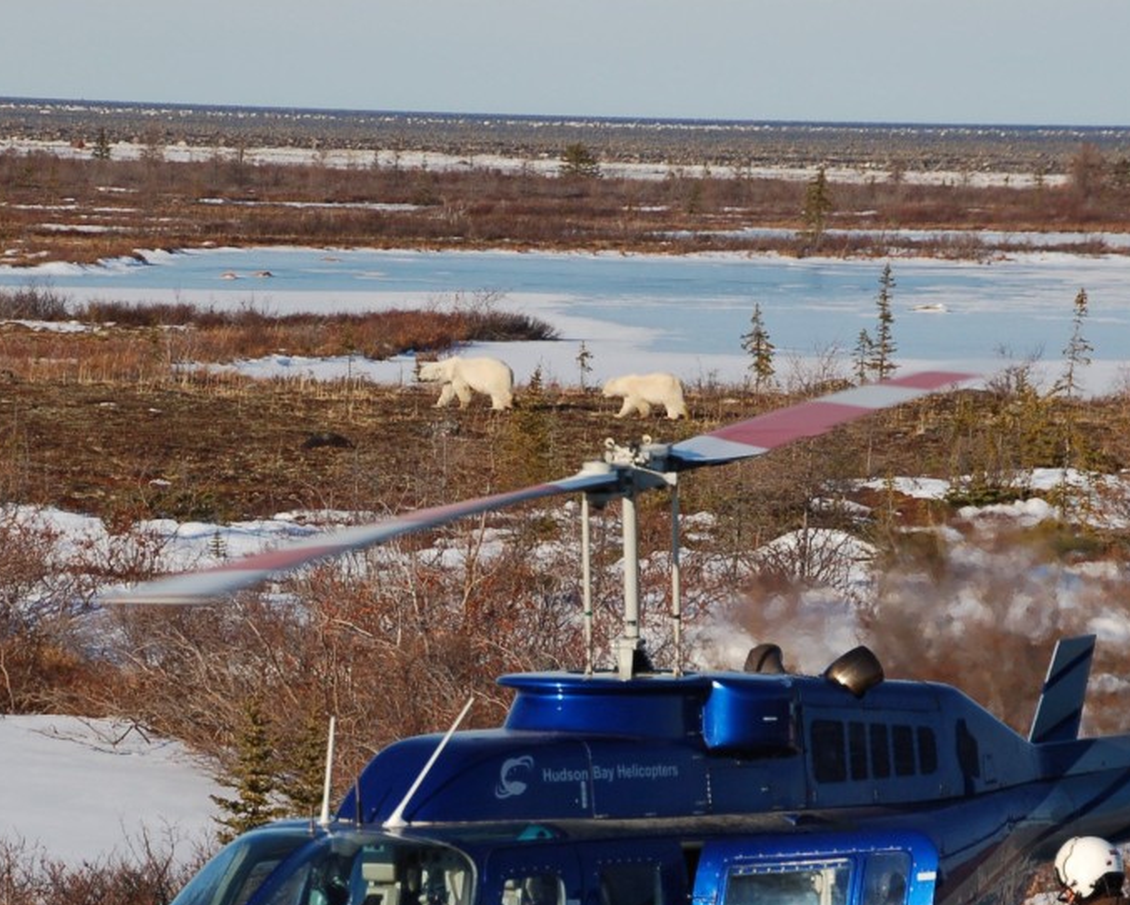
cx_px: 556
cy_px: 715
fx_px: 9032
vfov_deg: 5.7
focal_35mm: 270
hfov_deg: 7.2
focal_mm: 100
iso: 200
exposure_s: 1/800
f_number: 7.1
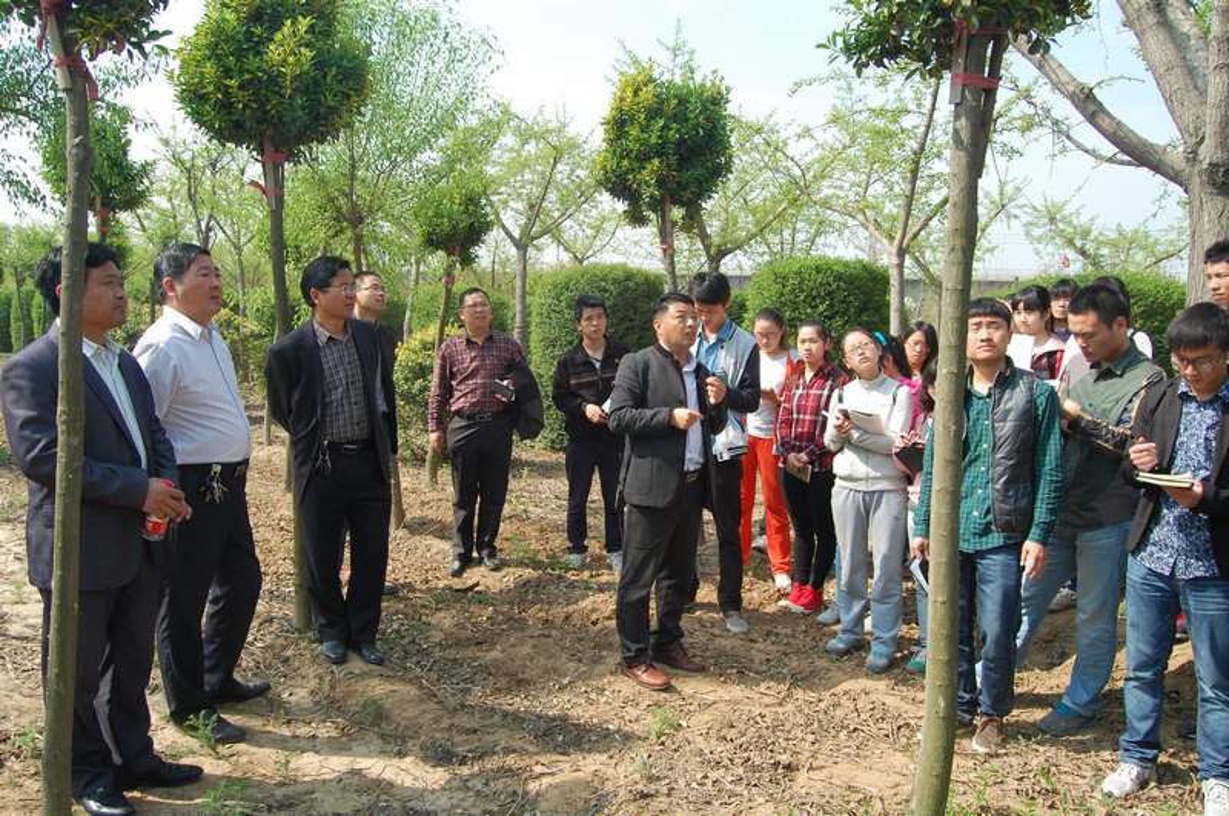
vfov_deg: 47.8
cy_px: 408
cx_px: 614
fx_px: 920
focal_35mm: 27
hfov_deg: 67.5
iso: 400
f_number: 9
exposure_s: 1/320
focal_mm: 18
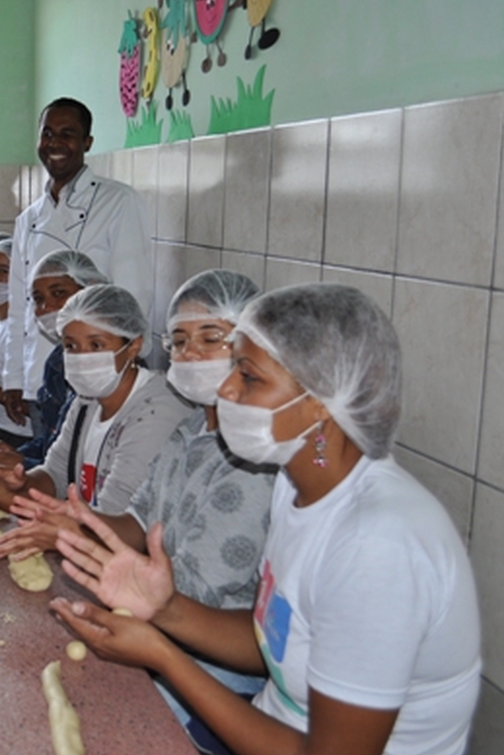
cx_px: -53
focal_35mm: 51
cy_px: 369
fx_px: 1070
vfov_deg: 38.9
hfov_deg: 24.7
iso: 400
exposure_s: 1/200
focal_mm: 22
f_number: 3.8
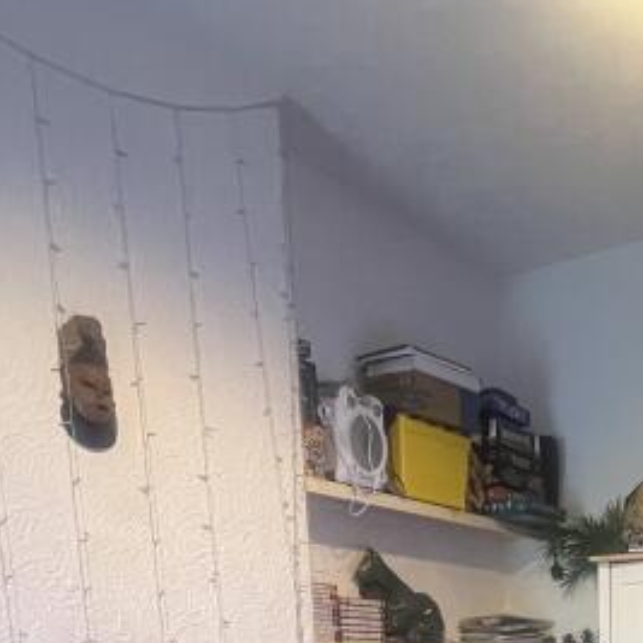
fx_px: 925
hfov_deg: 36.2
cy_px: 898
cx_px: 571
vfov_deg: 28.7
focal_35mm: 44
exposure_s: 1/60
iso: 800
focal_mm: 1.57
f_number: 1.8
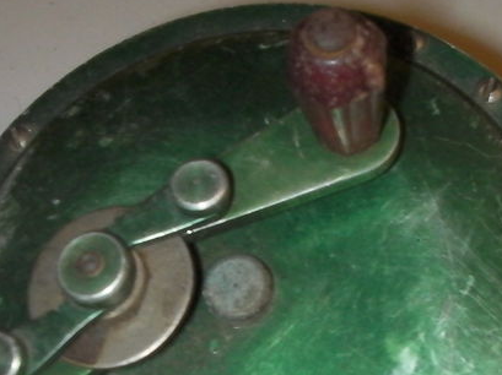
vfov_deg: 15.7
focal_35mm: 93
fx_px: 1347
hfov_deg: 21.1
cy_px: 336
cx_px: 238
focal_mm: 6.3
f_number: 5.6
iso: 200
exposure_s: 1/30
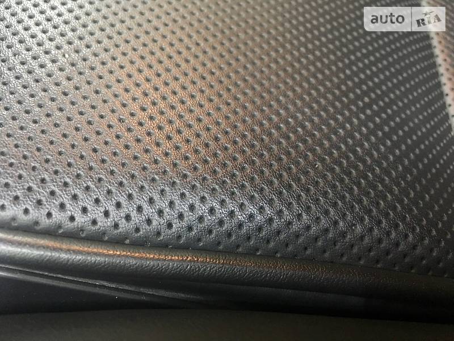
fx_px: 380
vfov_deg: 48.2
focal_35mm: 29
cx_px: 227
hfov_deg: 61.7
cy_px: 170
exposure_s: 1/4
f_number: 2.2
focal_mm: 4.2
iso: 125
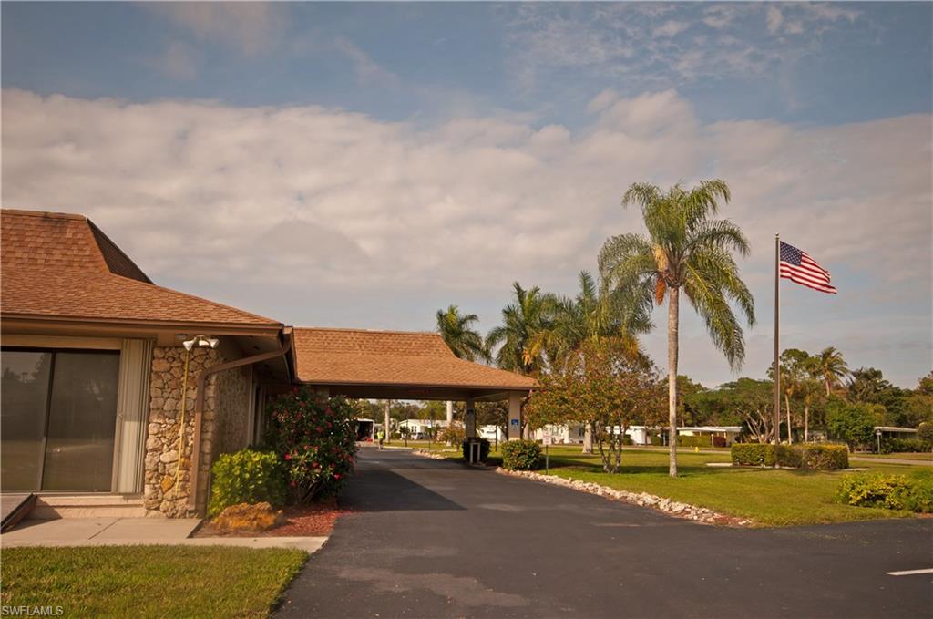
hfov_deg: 62.0
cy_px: 310
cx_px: 466
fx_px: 776
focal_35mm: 30
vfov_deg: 43.5
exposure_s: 1/500
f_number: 8
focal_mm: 20
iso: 100
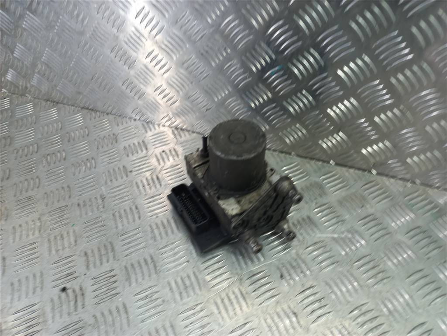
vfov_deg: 54.9
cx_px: 224
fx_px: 323
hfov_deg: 69.4
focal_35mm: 25
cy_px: 168
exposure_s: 1/50
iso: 64
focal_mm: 4.6
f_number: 1.8
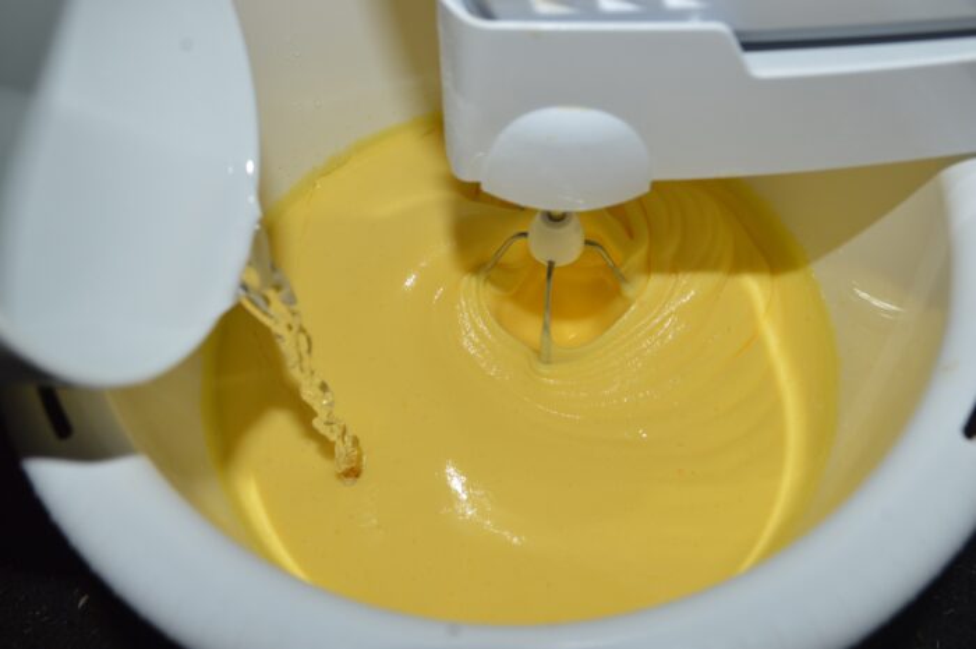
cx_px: 488
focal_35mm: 36
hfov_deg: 53.2
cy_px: 324
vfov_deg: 36.8
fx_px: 975
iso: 100
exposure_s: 1/60
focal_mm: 24
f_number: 8
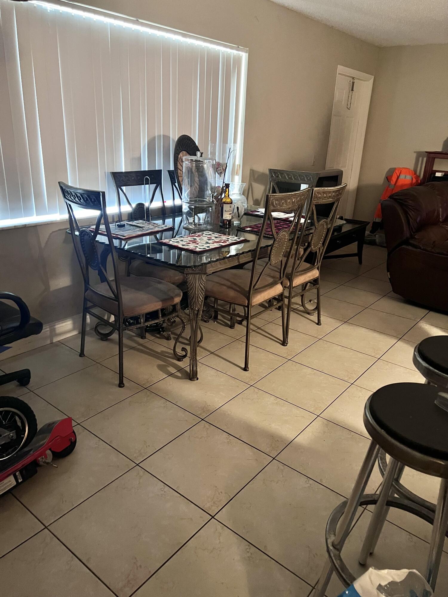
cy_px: 298
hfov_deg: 53.1
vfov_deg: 67.3
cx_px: 224
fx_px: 449
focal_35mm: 26
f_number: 1.5
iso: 640
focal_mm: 5.7
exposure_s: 1/30
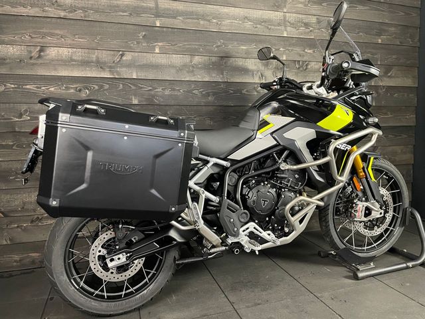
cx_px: 212
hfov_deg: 67.3
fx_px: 319
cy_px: 160
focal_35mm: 26
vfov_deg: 53.1
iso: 640
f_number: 1.6
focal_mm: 4.2
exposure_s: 1/33
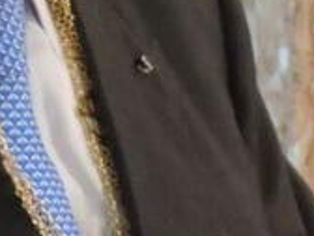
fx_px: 1723
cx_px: 101
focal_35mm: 190
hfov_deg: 10.4
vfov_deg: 7.8
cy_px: 19
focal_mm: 8.9
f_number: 3.6
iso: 800
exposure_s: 1/8
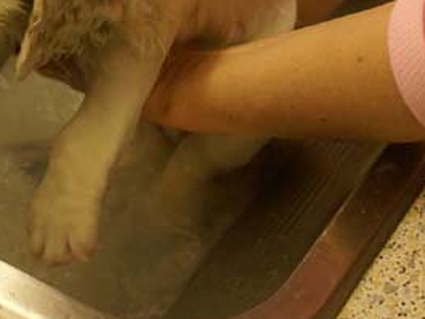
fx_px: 1388
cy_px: -14
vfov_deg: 12.9
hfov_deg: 17.3
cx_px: 98
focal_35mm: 113
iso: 250
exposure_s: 1/50
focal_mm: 26
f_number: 4.5
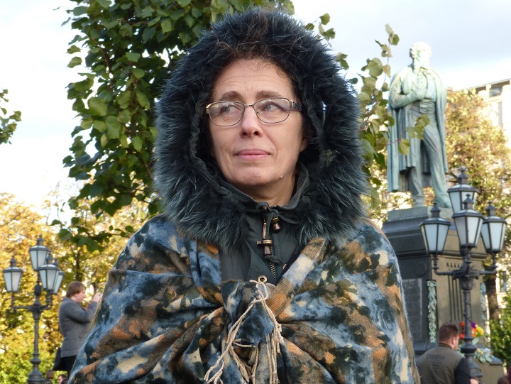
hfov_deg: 29.4
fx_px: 975
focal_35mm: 66
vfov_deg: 22.3
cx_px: 256
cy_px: 192
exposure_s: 1/125
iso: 100
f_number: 3.5
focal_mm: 11.8
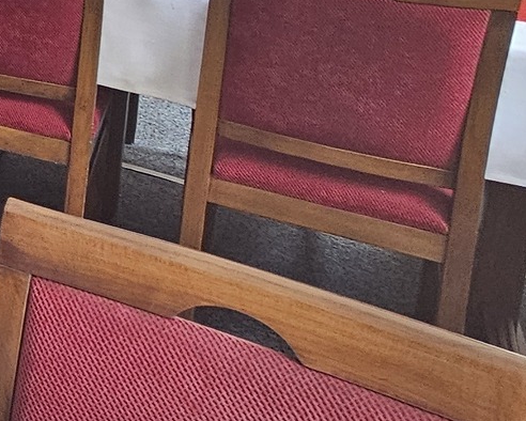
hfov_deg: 16.4
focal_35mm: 66
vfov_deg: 20.0
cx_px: -659
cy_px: -209
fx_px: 1028
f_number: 2.2
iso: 64
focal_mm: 2.2
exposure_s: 1/50
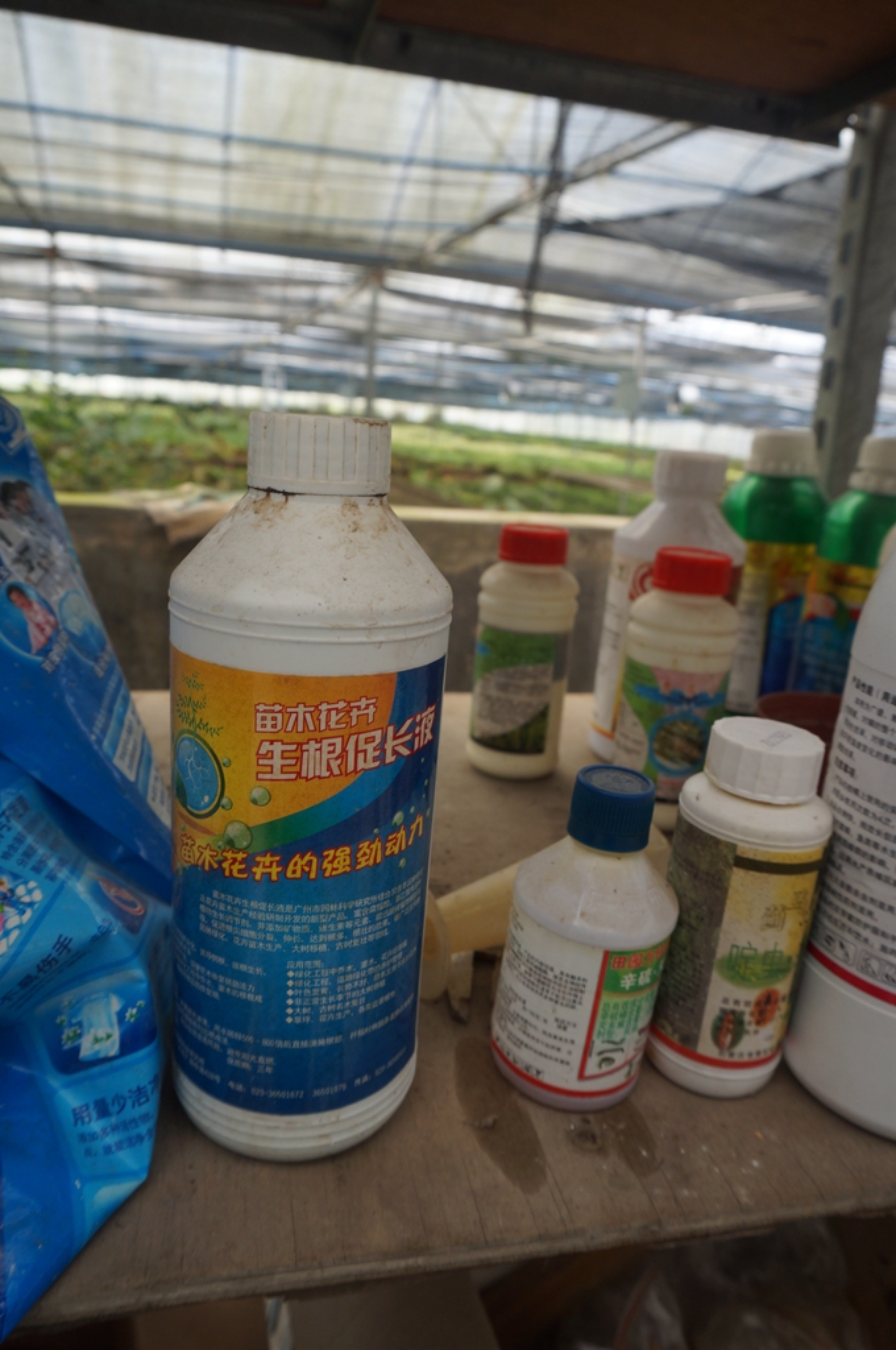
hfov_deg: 53.0
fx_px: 898
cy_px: 675
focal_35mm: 24
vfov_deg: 73.8
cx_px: 448
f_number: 5.6
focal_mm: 16
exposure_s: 1/80
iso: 200
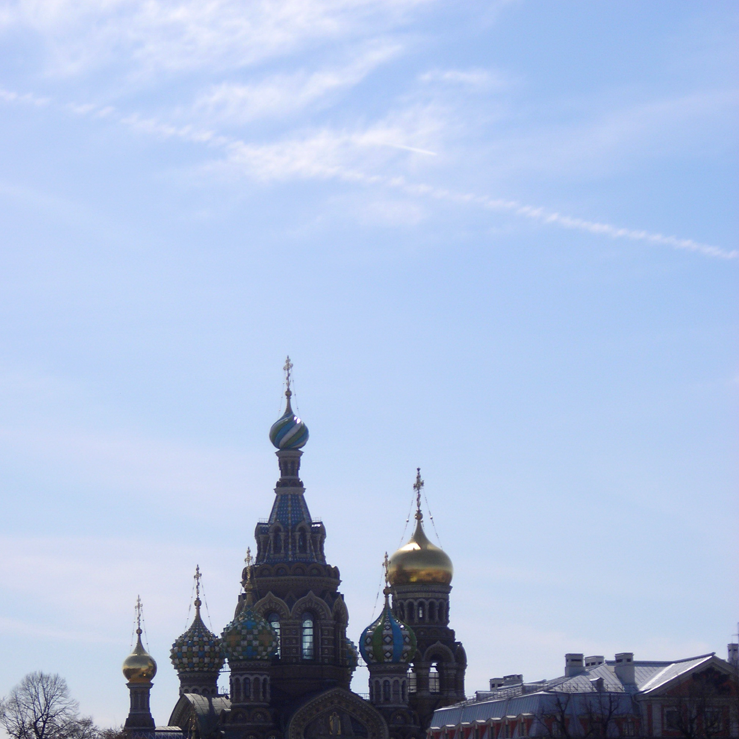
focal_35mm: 128
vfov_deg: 13.6
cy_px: 516
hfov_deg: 13.6
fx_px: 3092
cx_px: 353
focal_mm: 17
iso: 50
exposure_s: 1/188
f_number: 9.9
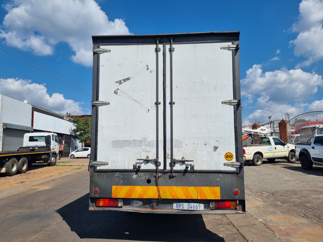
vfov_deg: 53.1
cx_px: 162
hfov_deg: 67.3
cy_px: 121
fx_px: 243
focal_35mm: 26
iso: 50
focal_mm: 5.4
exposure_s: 1/5888
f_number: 1.8
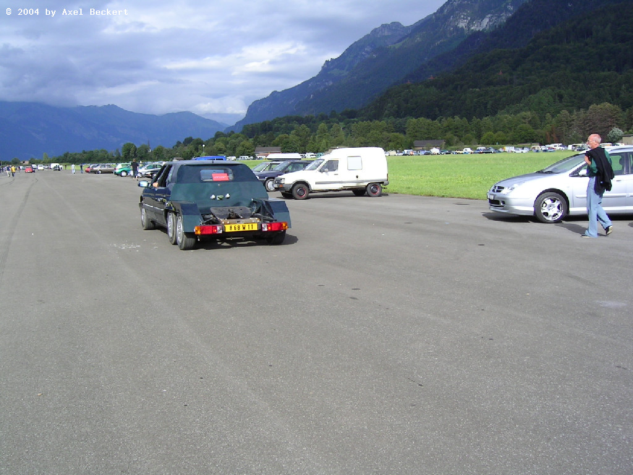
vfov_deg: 39.7
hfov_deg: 51.4
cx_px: 316
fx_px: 658
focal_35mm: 36
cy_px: 238
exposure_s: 1/307
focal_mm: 5.6
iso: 50
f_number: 4.8
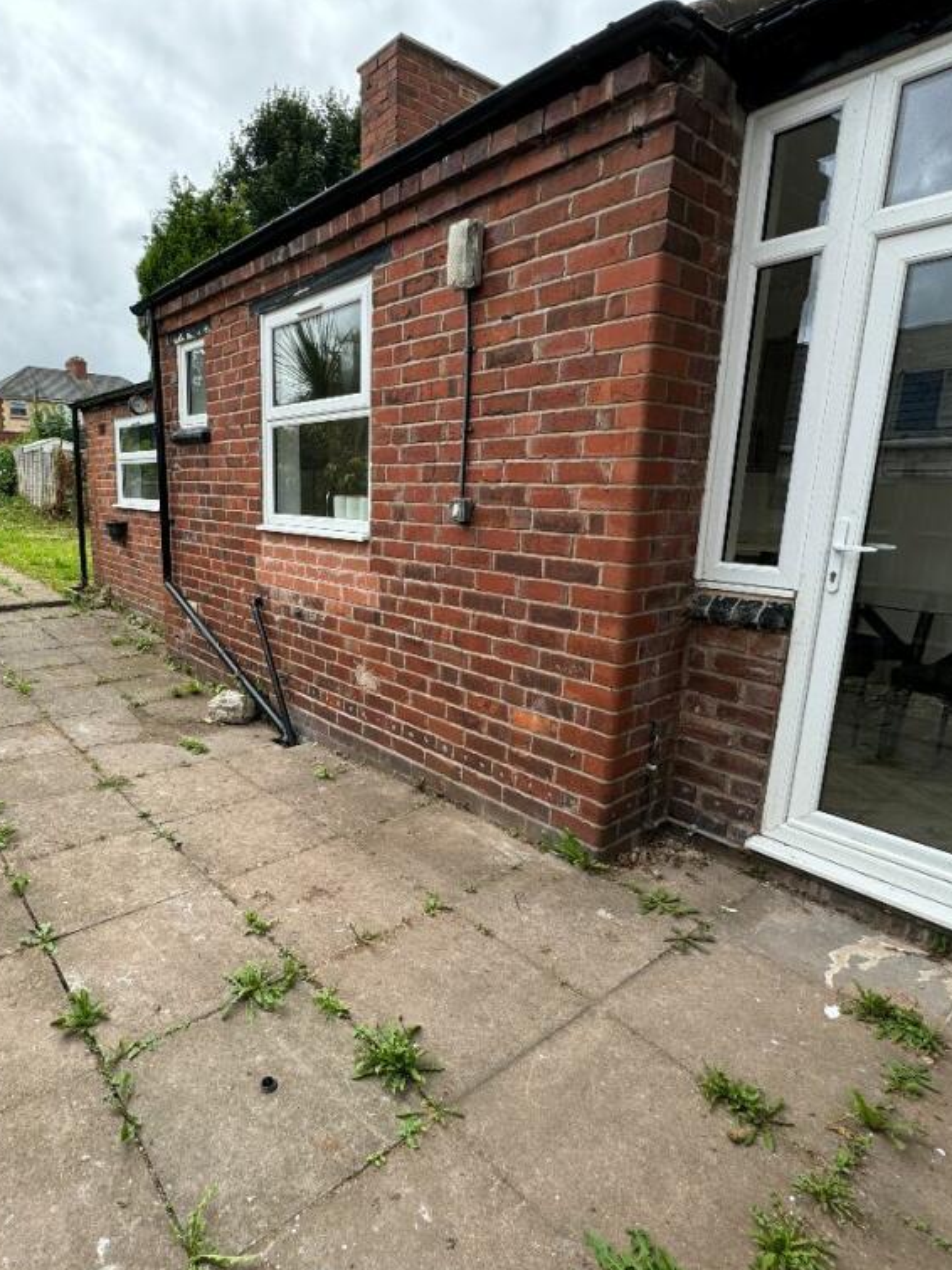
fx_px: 697
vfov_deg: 84.7
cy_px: 638
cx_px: 326
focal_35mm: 19
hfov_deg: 67.0
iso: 40
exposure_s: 1/192
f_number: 2.2
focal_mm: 2.22
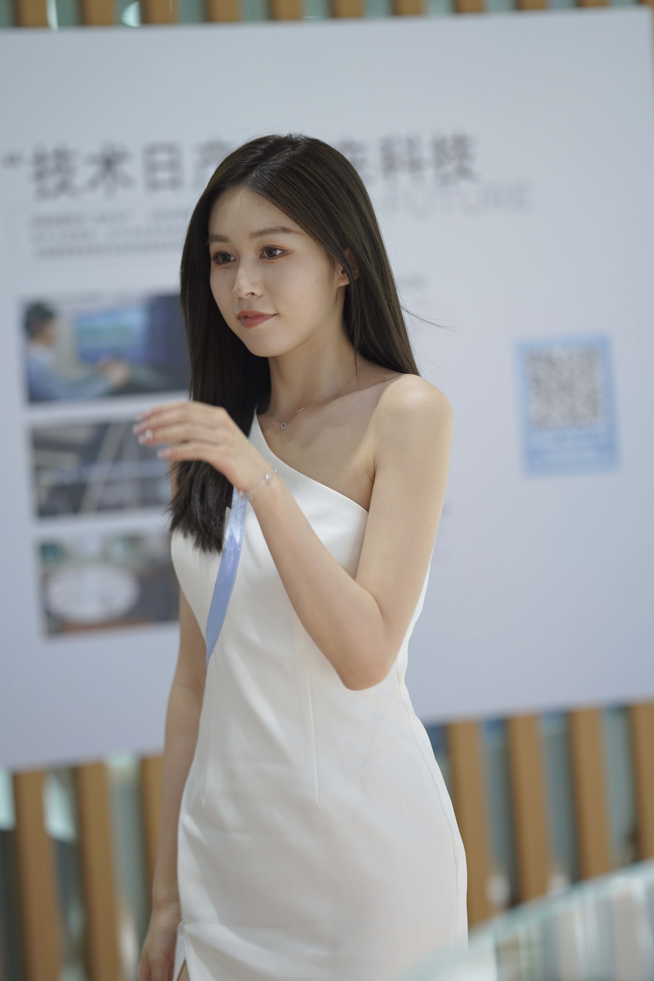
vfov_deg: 15.2
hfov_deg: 10.2
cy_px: 490
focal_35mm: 135
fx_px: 3678
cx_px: 327
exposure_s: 1/250
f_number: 2
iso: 800
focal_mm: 135
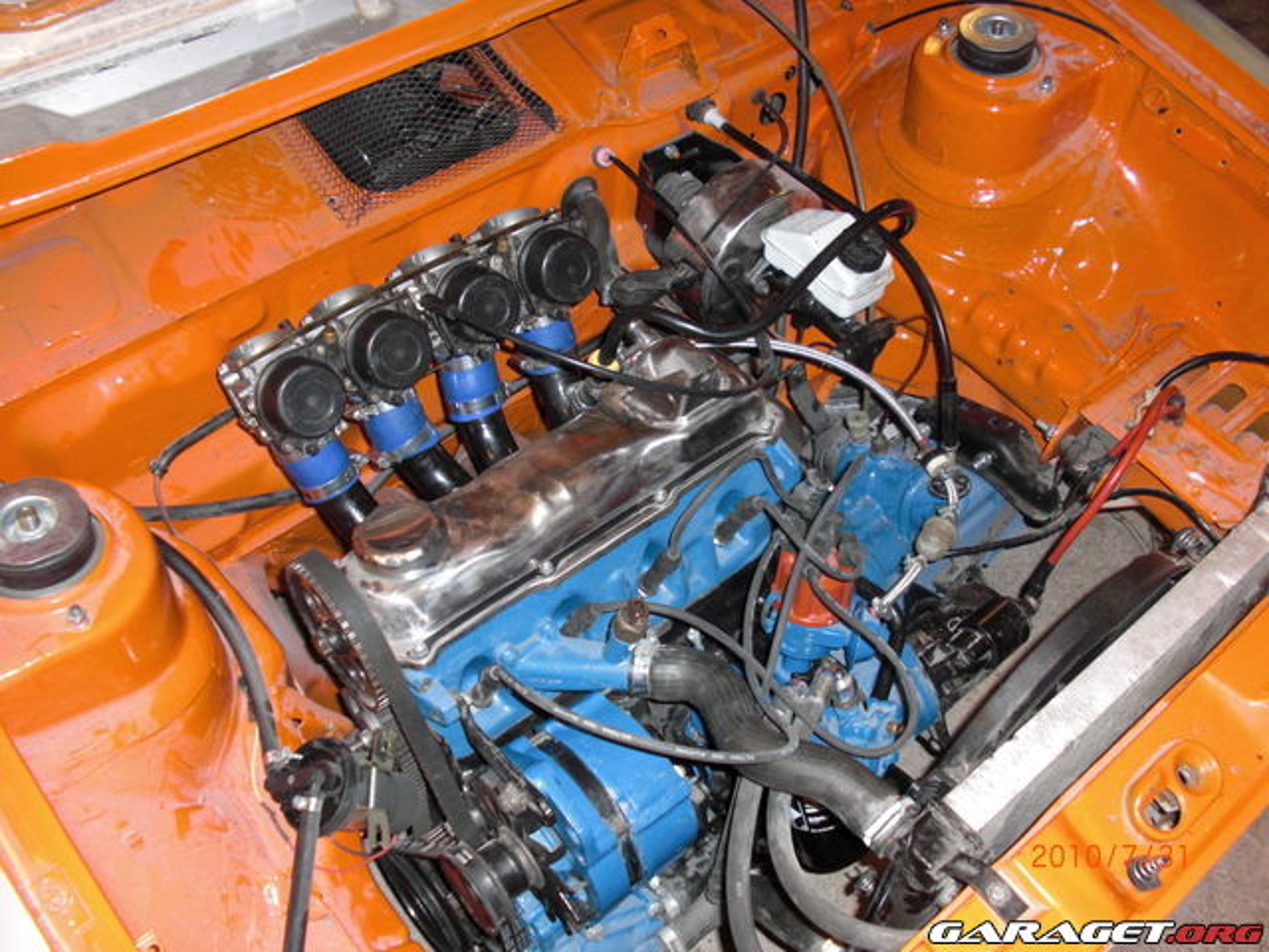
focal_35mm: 36
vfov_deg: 39.7
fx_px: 1320
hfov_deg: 51.4
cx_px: 634
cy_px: 476
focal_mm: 6.3
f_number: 2.8
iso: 200
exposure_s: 1/60
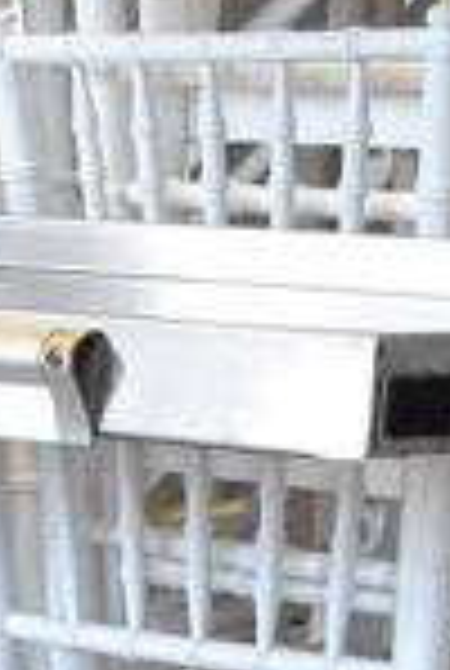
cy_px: 1234
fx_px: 3079
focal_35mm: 165
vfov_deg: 11.5
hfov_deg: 8.0
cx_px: -464
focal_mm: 18
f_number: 3.5
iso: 800
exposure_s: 1/160
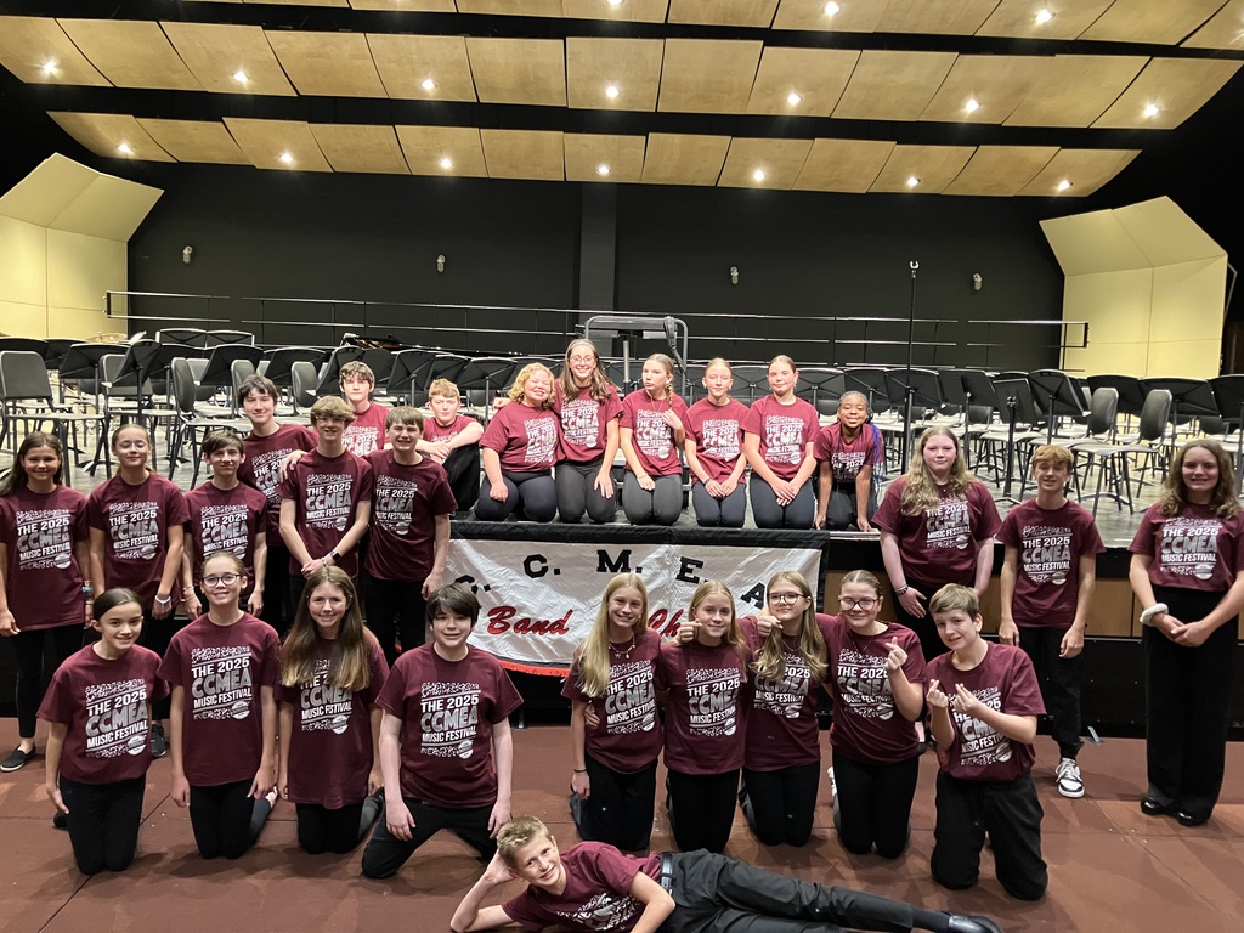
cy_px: 466
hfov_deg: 63.4
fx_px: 1006
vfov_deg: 49.7
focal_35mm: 28
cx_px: 622
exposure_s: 1/34
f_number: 1.8
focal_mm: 3.99
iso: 400
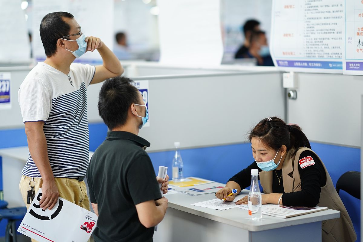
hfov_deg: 23.9
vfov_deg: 16.1
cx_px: 182
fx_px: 857
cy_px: 121
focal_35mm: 85
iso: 800
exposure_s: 1/400
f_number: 1.4
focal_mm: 85
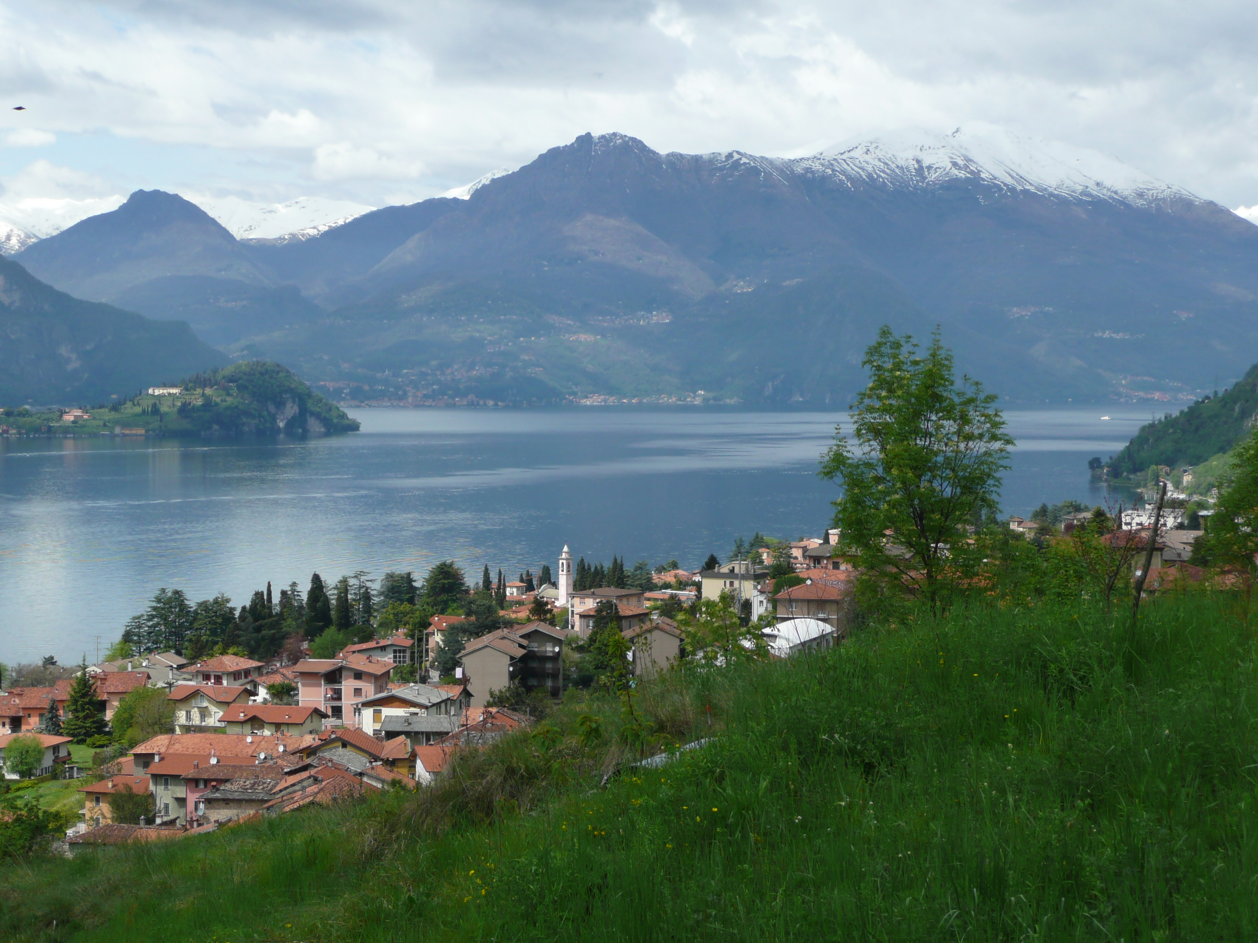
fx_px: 2435
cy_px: 472
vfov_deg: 21.9
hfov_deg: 29.0
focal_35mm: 67
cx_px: 629
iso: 100
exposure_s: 1/640
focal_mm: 11
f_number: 4.5
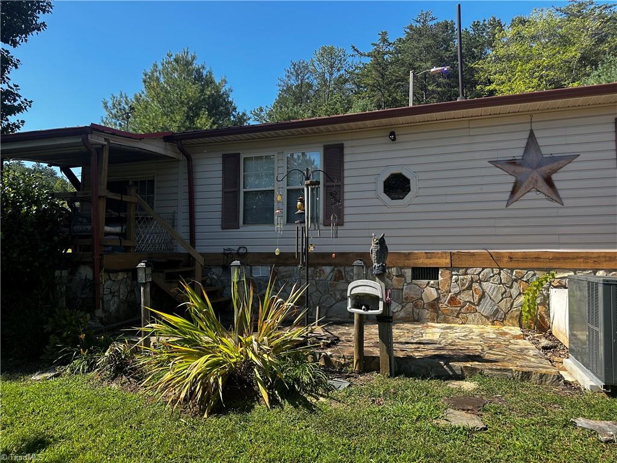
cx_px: 308
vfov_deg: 56.8
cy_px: 232
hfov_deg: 71.6
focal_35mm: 24
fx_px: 428
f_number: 1.78
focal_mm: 6.86
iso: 80
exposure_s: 1/1721
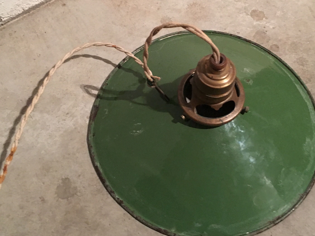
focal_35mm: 42
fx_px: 382
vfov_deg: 34.2
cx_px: 201
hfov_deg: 44.4
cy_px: 95
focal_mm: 4.15
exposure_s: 1/4
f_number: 2.2
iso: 125
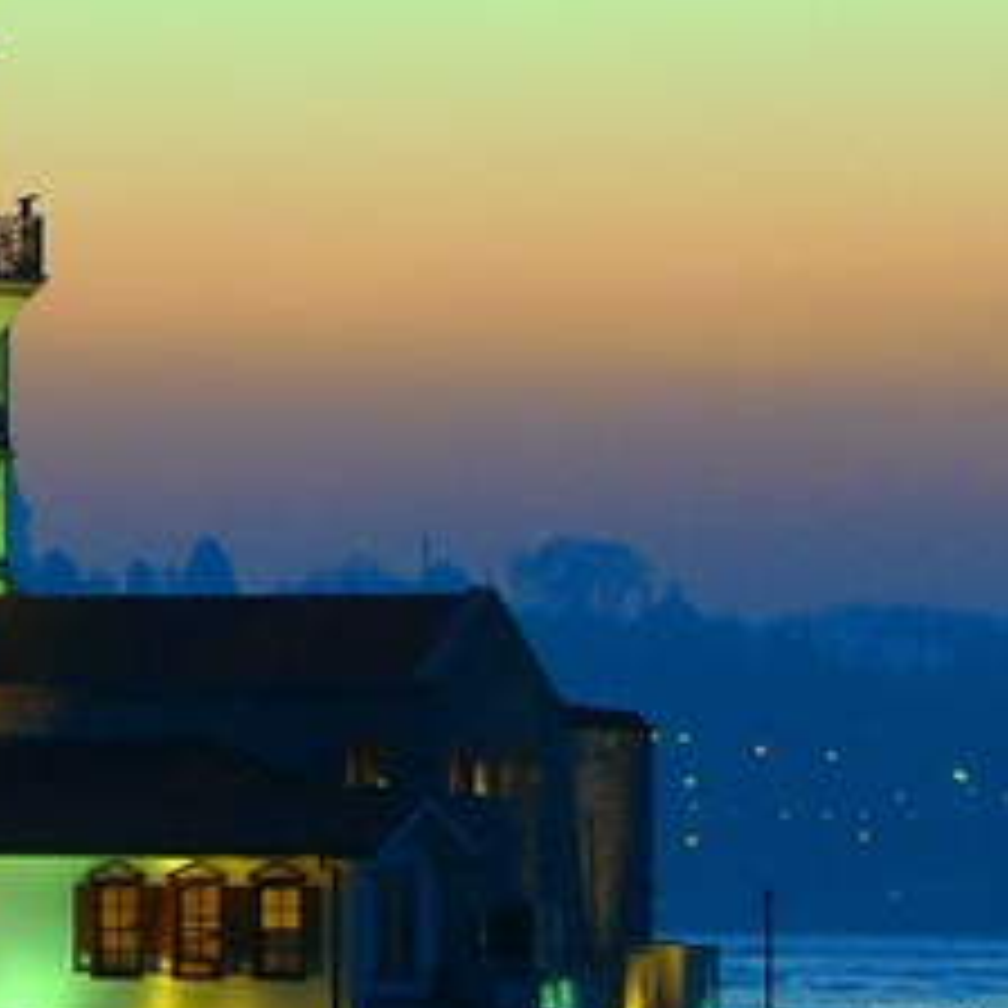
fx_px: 11333
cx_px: -346
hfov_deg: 5.1
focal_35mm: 344
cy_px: -11
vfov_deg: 5.1
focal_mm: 19.8
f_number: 7.1
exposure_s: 1/1.6
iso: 100
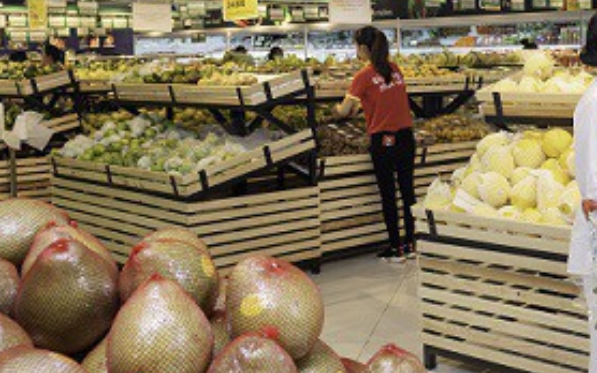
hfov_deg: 34.6
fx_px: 895
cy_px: 92
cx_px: 547
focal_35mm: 55
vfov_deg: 23.3
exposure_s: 1/40
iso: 200
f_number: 5
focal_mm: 24
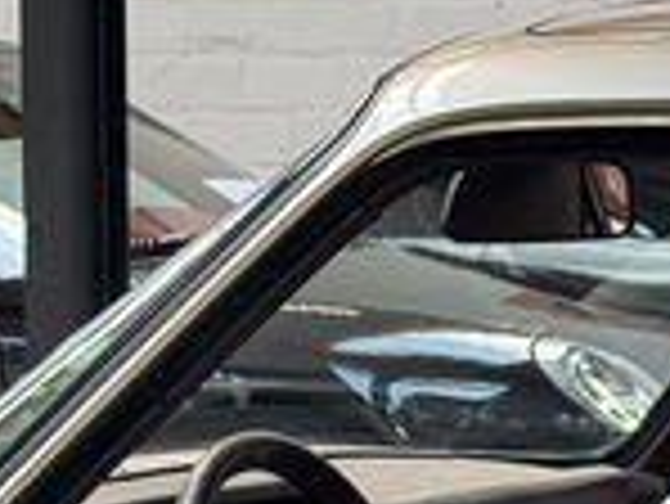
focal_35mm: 247
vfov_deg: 5.9
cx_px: 526
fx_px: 4785
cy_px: 814
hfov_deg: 8.0
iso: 125
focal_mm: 6.76
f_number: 1.78
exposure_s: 1/100
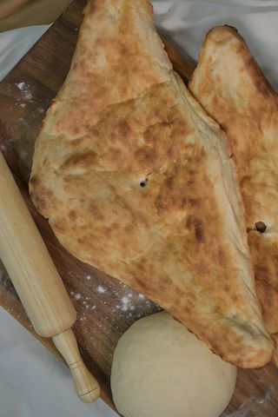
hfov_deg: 25.8
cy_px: 208
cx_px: 139
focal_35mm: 52
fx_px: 608
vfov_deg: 37.9
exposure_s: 1/250
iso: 100
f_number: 2.8
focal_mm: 35
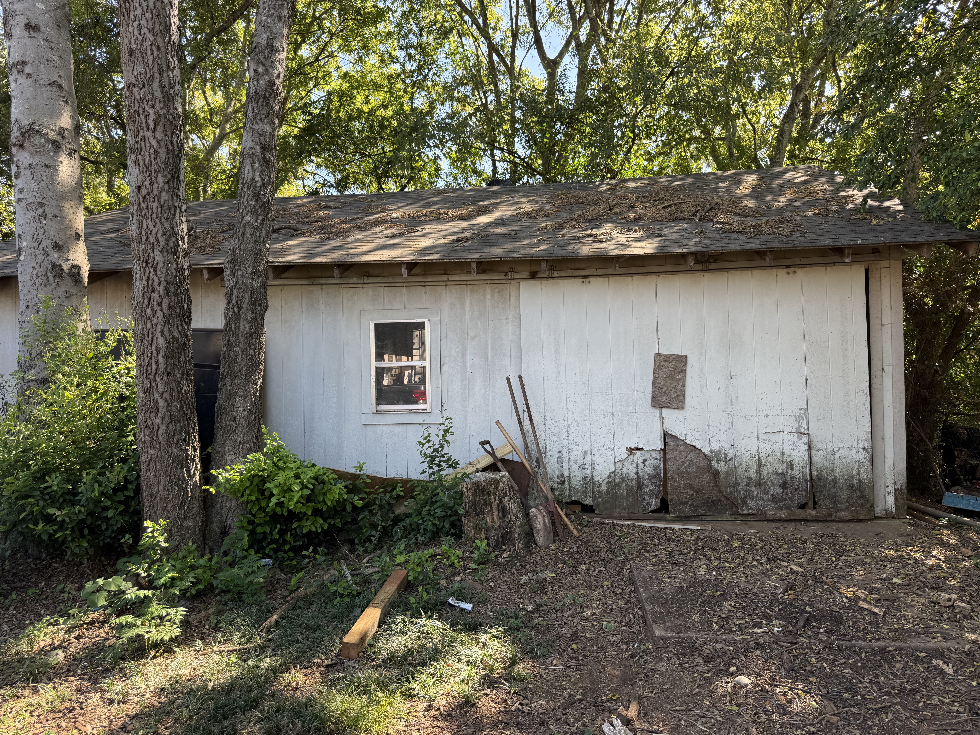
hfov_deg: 71.6
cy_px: 368
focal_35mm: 24
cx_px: 490
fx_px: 679
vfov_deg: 56.8
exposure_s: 1/318
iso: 80
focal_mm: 6.76
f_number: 1.78
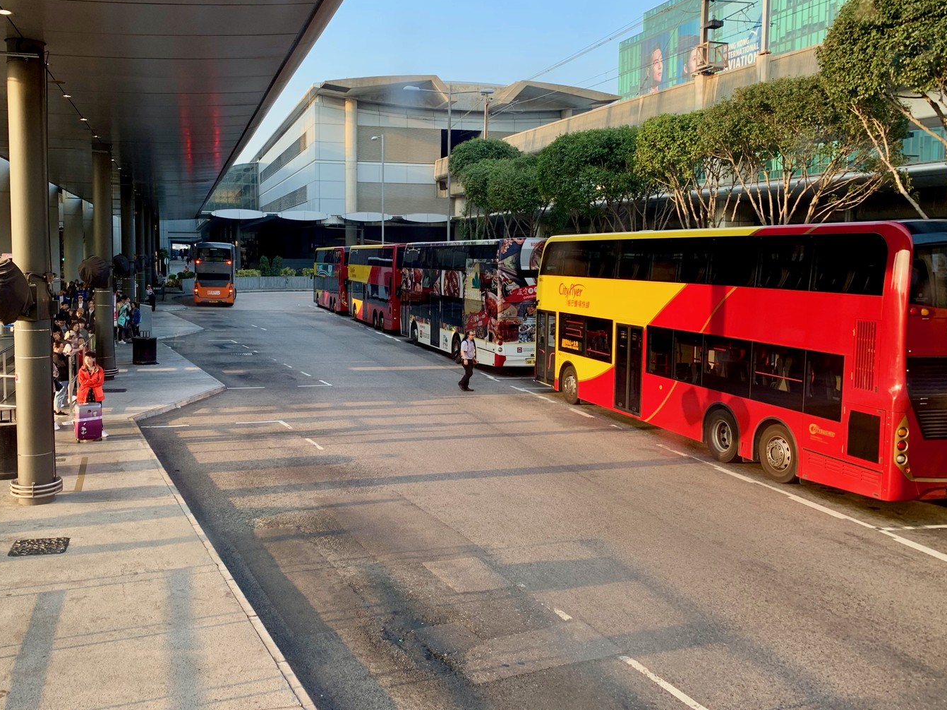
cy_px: 318
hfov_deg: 58.0
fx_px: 848
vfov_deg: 45.4
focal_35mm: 31
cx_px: 396
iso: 32
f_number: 1.8
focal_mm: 4.25
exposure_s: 1/121
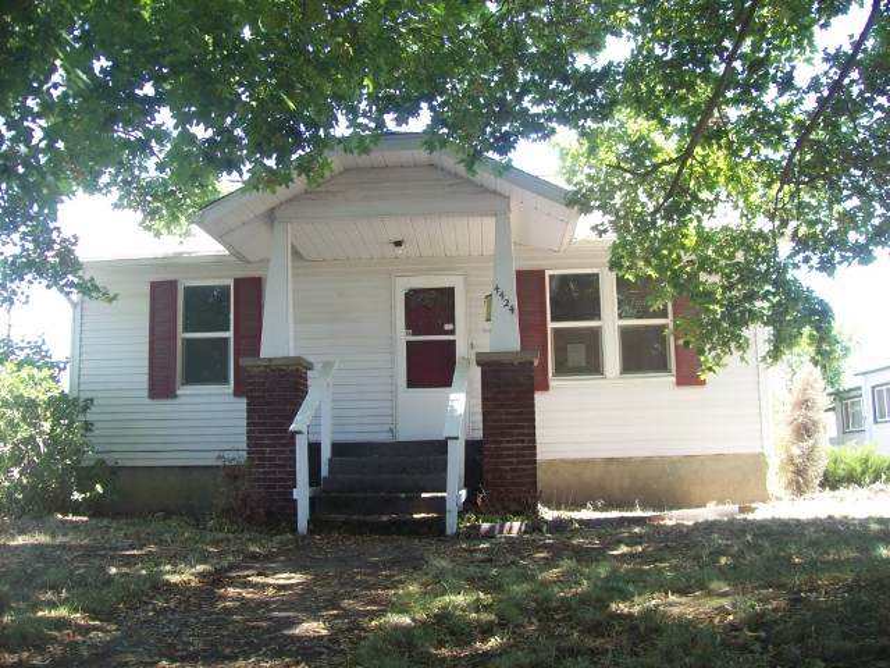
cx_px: 445
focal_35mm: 36
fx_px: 926
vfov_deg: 39.7
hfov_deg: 51.4
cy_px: 334
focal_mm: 6
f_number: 2.7
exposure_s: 1/97.7
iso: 80
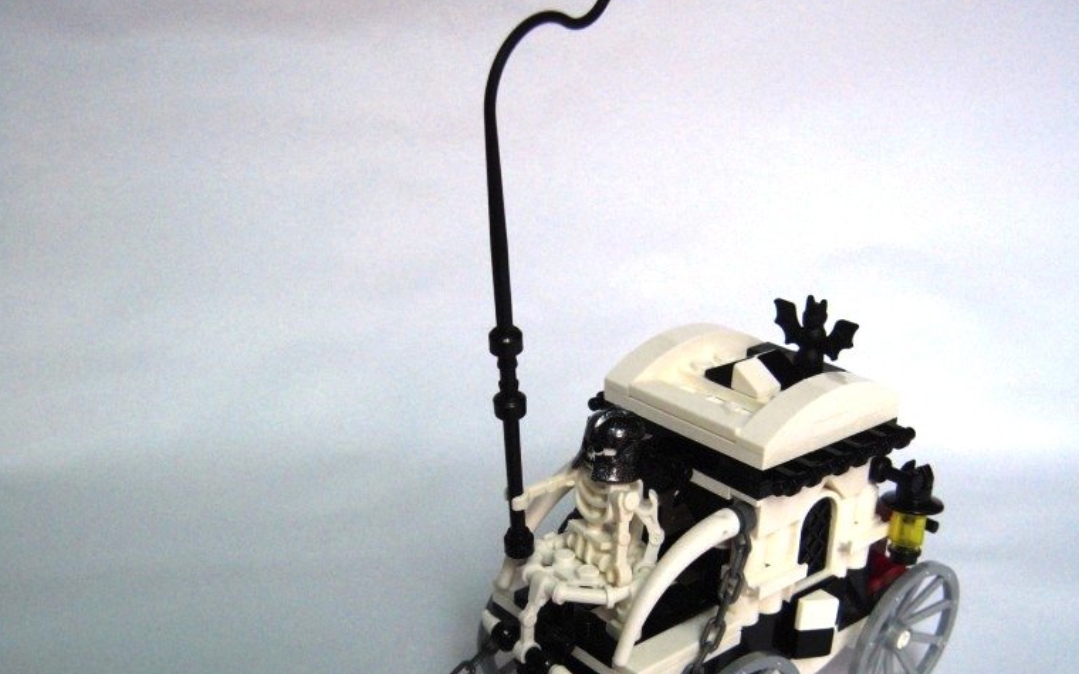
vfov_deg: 31.3
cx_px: 541
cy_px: 526
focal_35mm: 40
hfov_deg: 49.3
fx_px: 1176
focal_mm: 5
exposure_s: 1/400
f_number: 5.4
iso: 400
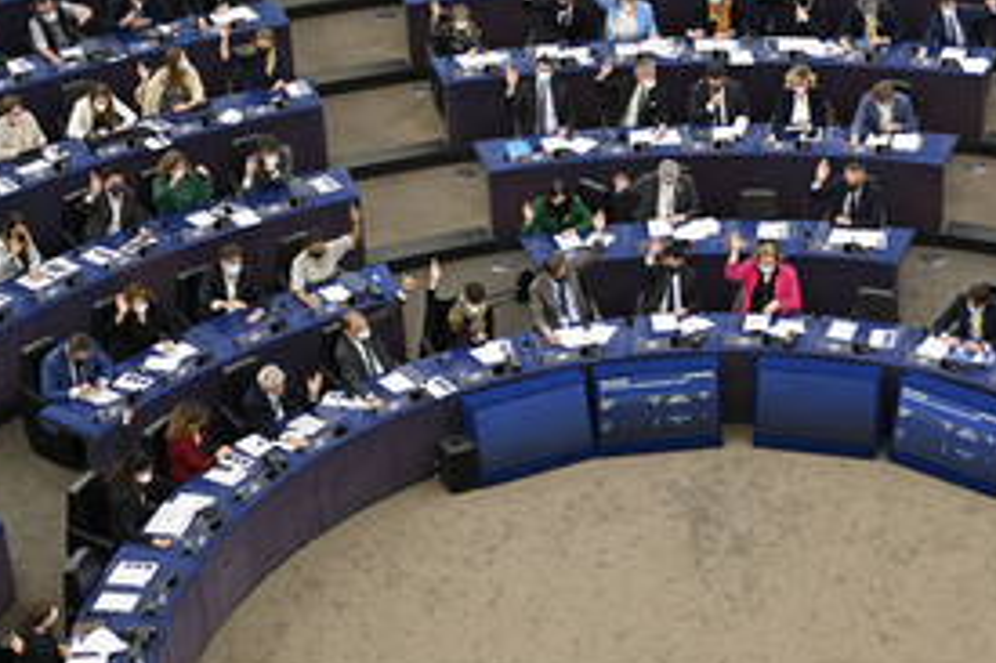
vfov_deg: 15.7
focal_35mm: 87
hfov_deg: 23.2
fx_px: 2405
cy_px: 417
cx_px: 701
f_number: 4
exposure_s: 1/320
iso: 1250
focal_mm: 53
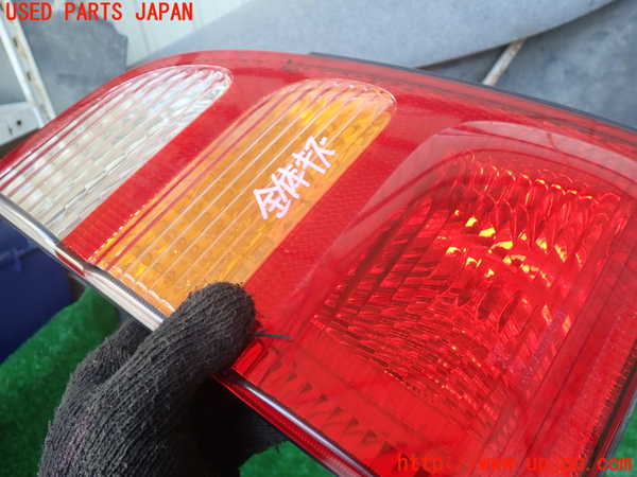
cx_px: 318
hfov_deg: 60.0
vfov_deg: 46.8
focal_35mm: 30
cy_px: 238
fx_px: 552
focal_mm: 5.4
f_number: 2.3
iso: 125
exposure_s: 1/60
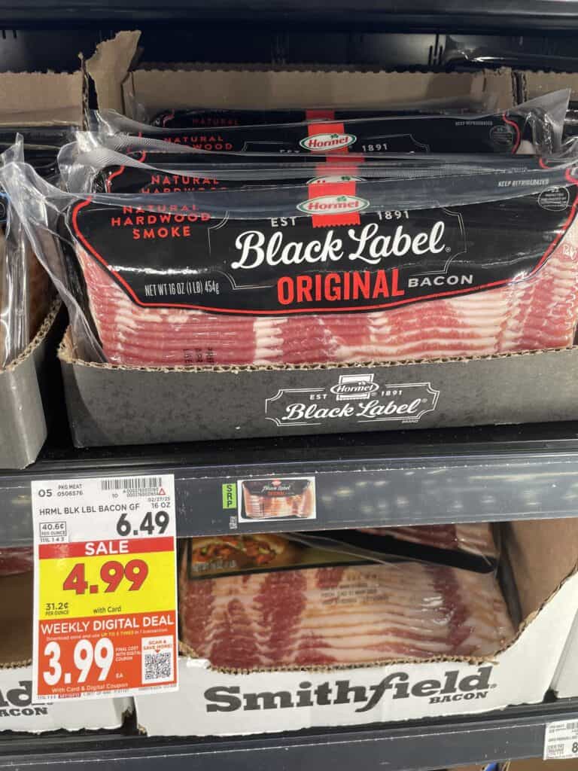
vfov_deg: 67.3
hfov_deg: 53.1
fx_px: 579
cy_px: 386
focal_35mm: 26
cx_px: 289
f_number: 1.6
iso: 125
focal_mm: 4.2
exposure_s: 1/121
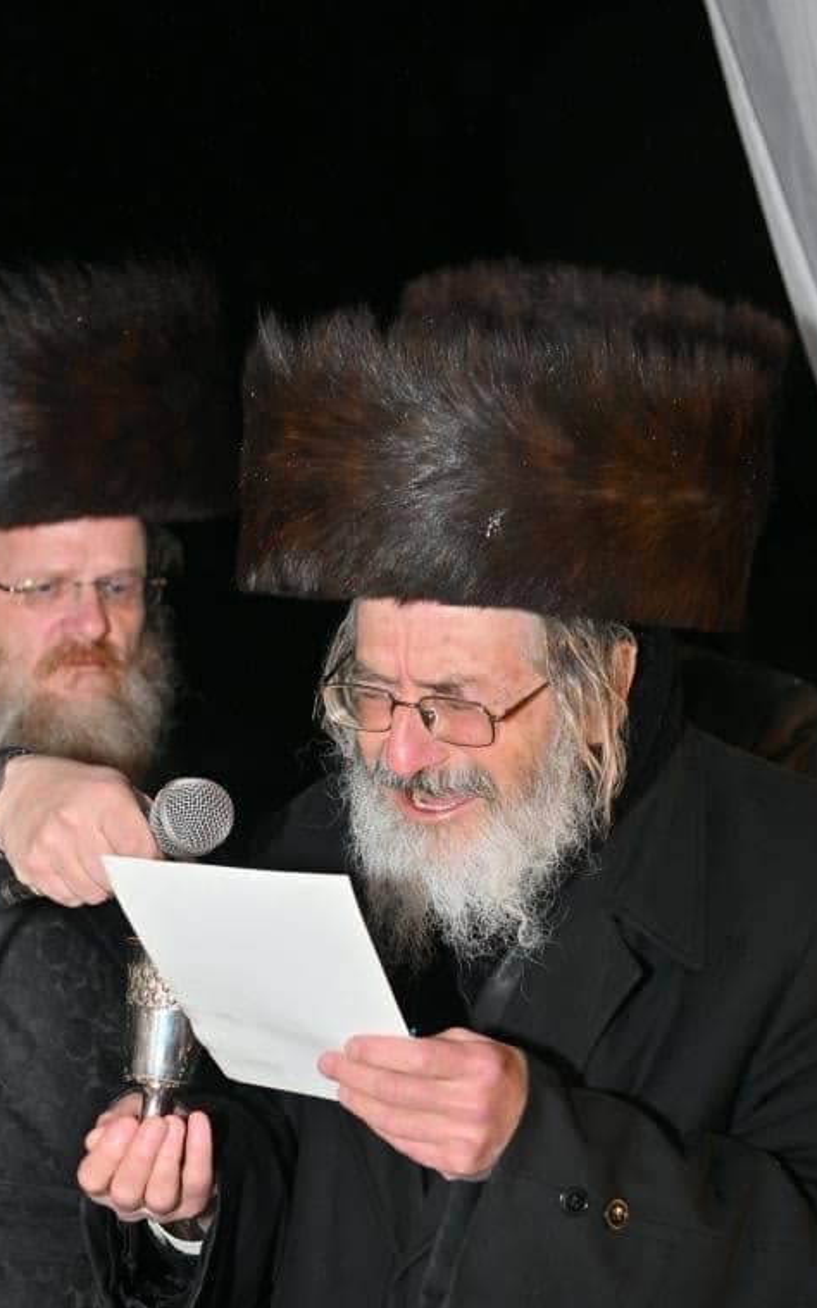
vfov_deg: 31.0
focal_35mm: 66
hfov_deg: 19.7
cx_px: 487
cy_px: 743
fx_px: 2353
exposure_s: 1/200
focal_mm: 48
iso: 200
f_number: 4
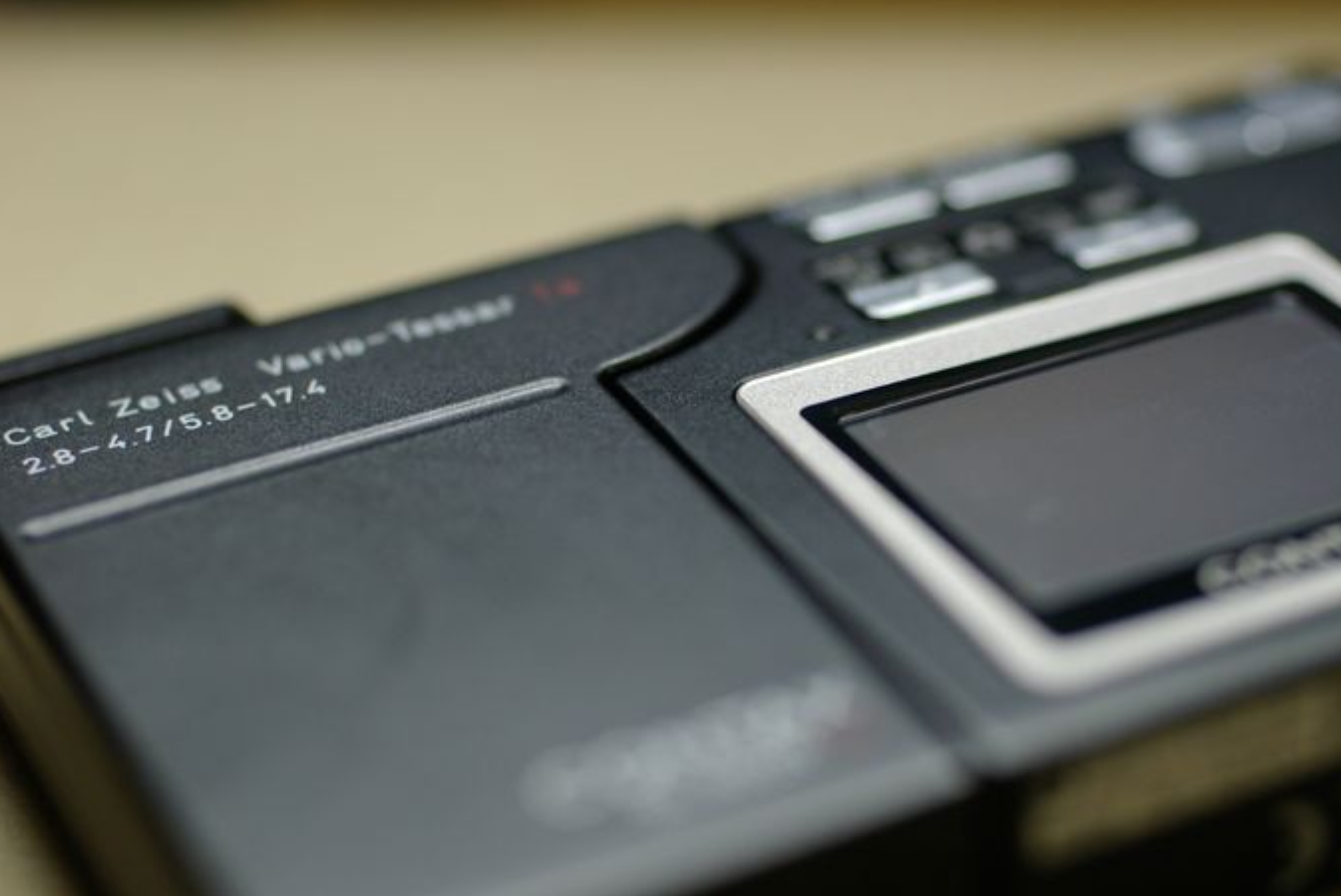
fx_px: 2854
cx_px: 790
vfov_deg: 17.8
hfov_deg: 26.4
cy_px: 412
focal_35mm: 77
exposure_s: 1/45
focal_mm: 43
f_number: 2.8
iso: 400
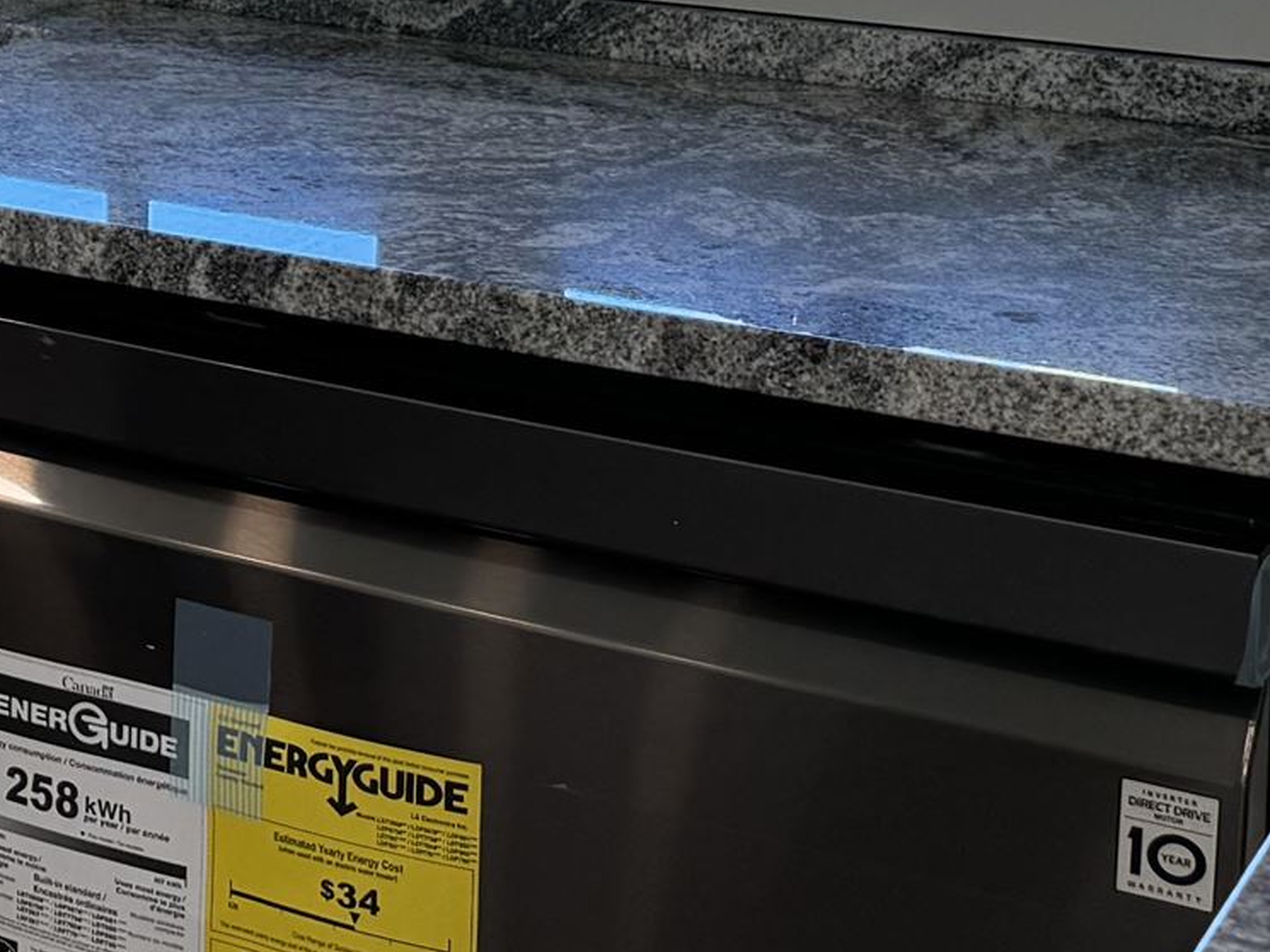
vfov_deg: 14.3
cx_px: -967
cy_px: -315
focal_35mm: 99
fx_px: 3633
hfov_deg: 16.7
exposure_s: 1/175
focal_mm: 6.76
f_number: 1.78
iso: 80
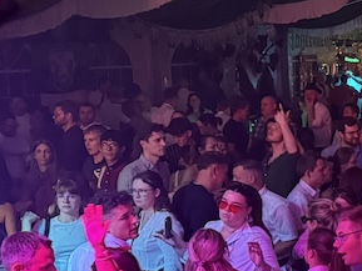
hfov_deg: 20.4
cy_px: 200
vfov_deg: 17.3
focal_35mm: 85
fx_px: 889
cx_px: 512
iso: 800
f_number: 1.78
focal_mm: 6.76
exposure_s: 1/59
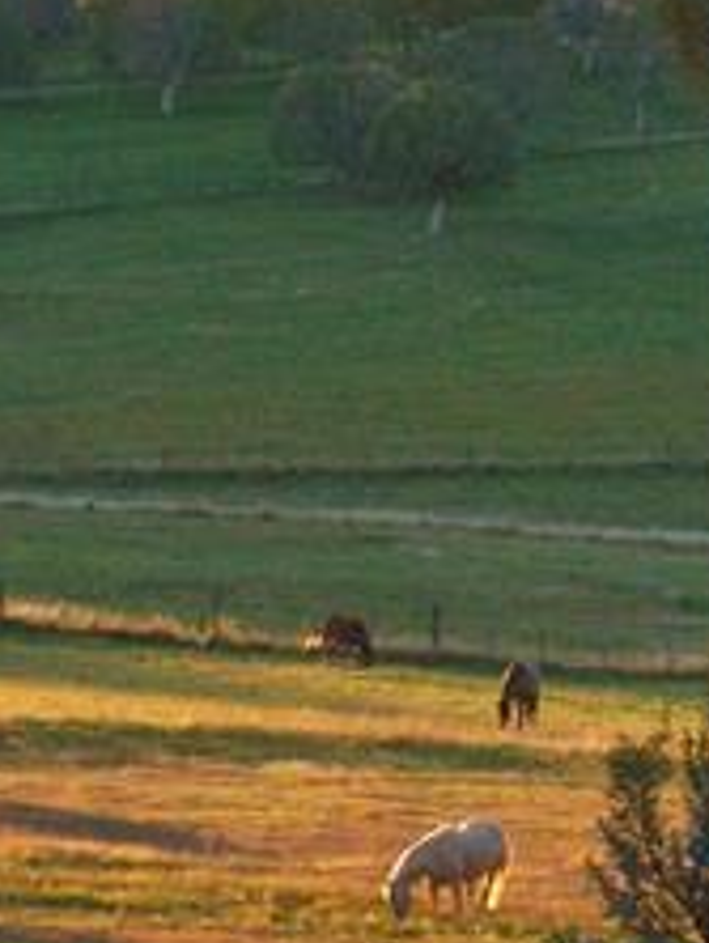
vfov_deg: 5.4
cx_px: 365
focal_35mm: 363
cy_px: 119
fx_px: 9894
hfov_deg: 4.1
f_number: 5.7
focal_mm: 18.8
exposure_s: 1/100
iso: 160
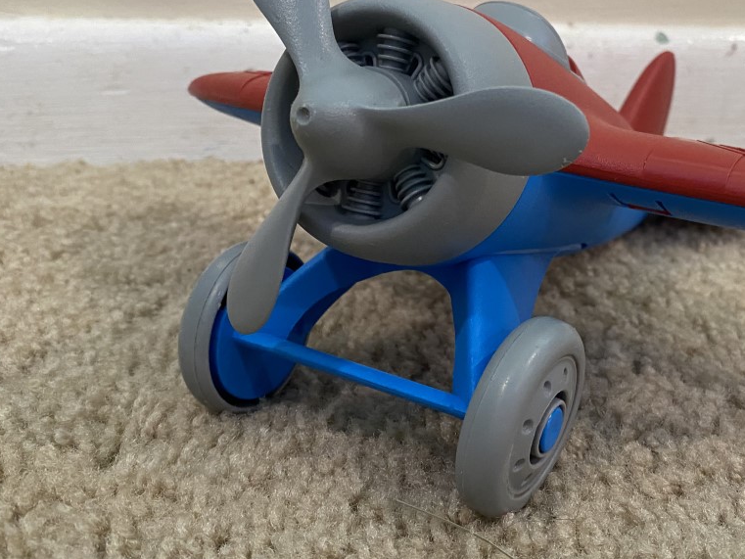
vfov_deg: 34.8
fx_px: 883
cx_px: 483
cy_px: 180
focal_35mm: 41
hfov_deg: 45.2
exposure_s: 1/60
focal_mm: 4.25
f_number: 1.8
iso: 250
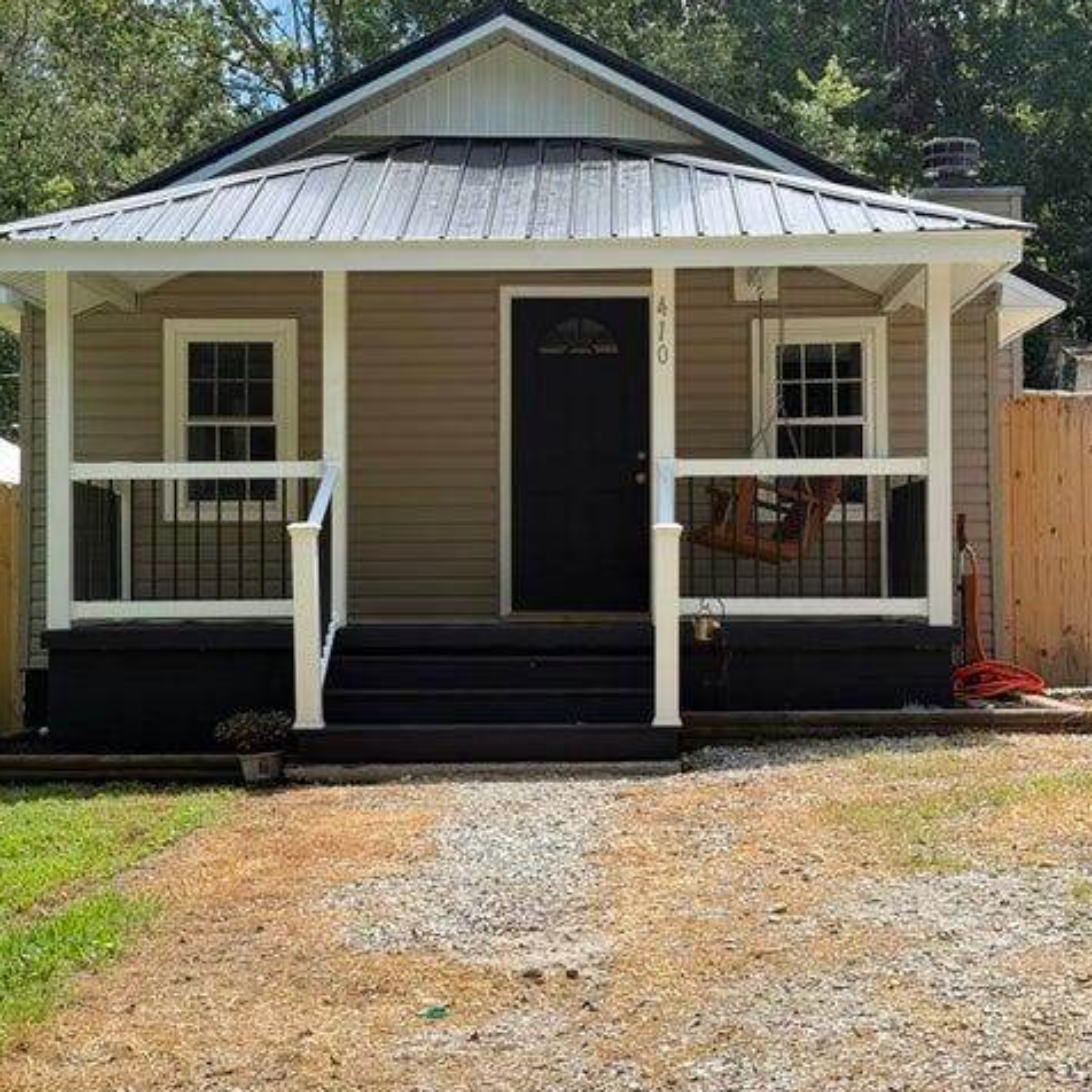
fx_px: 2034
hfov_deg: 30.0
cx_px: 546
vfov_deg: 30.0
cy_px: 523
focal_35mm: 57
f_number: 1.78
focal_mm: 6.76
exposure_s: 1/1575
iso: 100
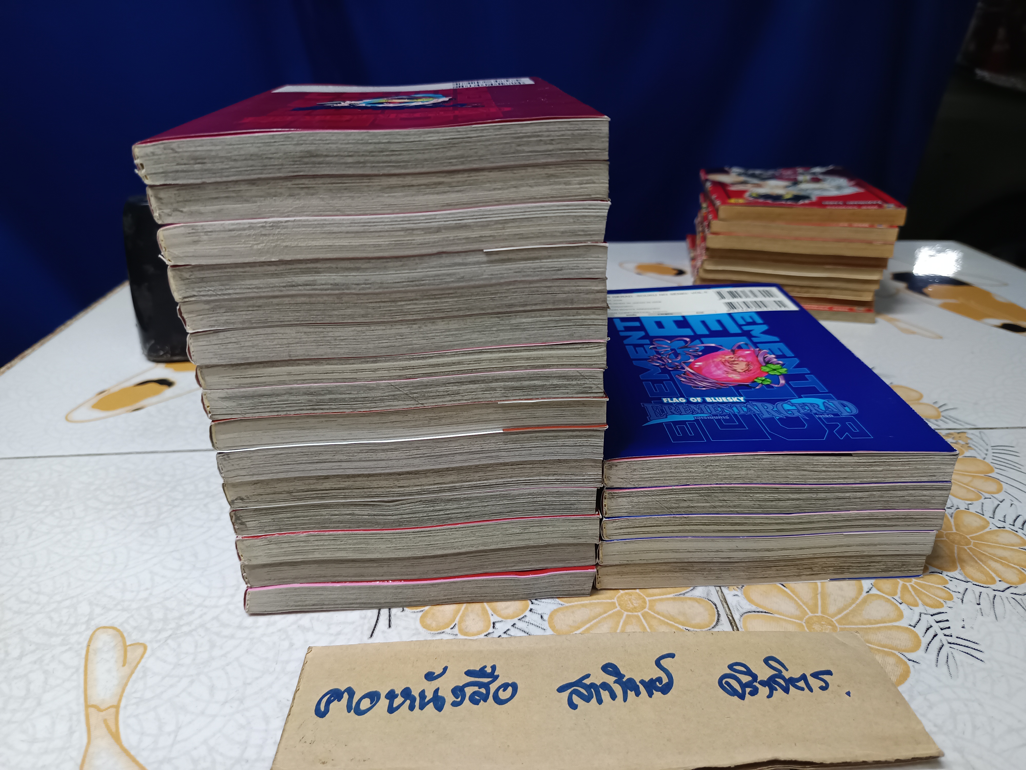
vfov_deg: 56.8
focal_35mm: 24
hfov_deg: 71.6
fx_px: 711
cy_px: 385
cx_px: 513
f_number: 1.7
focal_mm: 5.31
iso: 984
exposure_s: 1/25
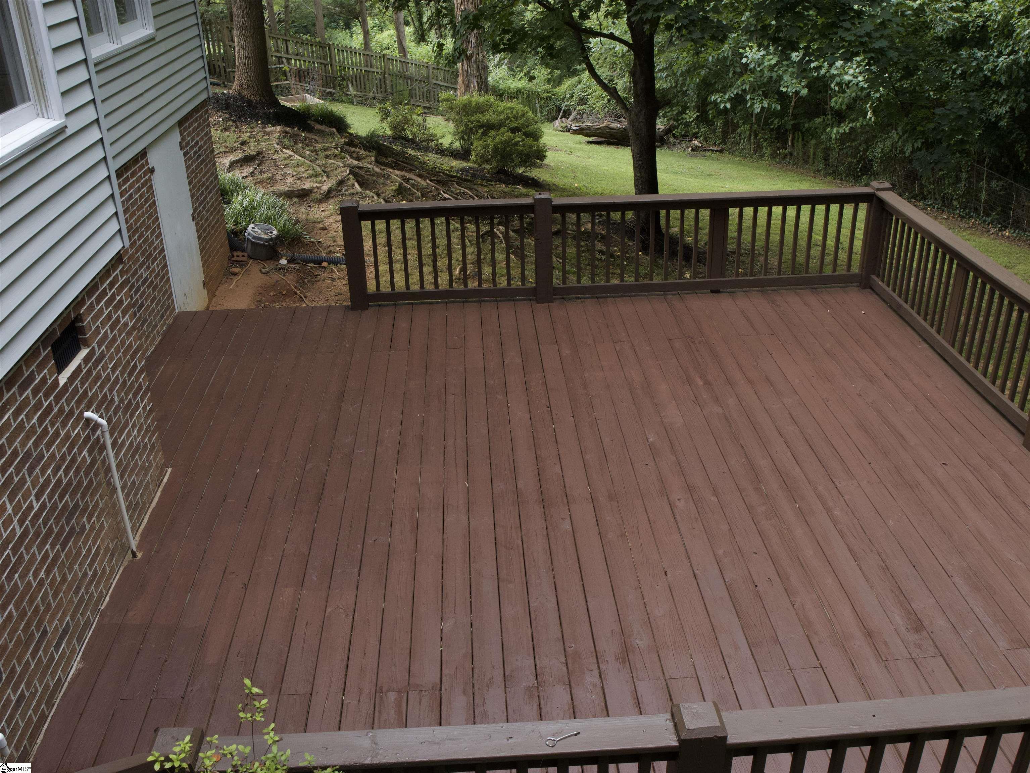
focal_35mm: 32
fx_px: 952
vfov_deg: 44.2
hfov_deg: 56.8
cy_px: 386
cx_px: 515
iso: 1000
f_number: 6.3
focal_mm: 16
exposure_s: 1/125
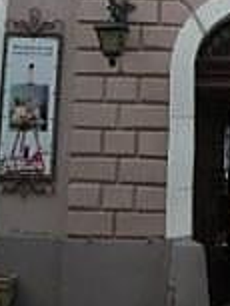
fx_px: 982
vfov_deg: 16.7
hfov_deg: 12.9
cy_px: -90
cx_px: 308
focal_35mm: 111
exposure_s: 1/30
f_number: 2.8
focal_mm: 7.8
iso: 56
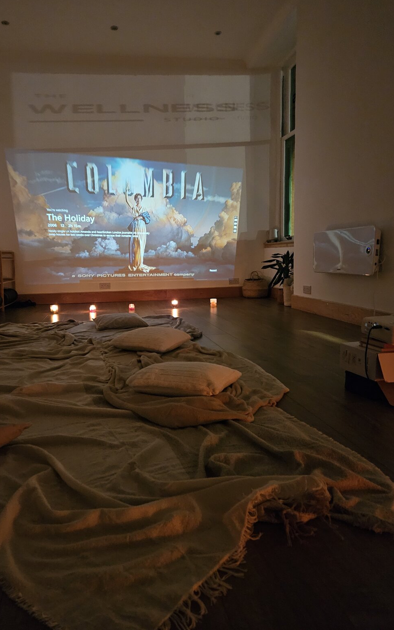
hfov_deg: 49.1
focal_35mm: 25
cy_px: 308
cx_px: 167
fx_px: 430
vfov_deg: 72.5
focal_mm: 5.4
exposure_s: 1/25
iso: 1600
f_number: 1.8
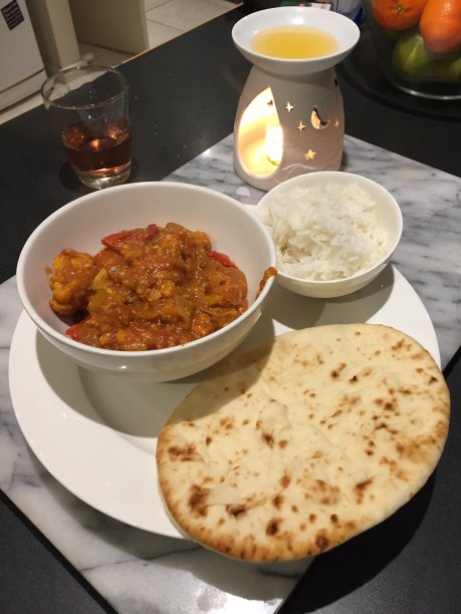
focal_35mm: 29
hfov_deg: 48.2
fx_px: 515
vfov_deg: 61.7
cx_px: 230
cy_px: 307
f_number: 2.2
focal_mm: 4.15
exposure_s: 1/33
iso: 125
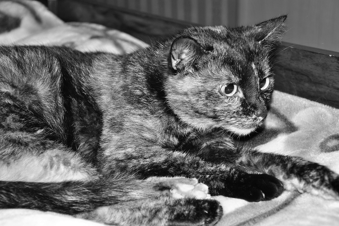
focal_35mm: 79
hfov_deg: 25.7
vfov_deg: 17.3
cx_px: 168
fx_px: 744
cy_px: 114
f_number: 5
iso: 100
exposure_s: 1/100
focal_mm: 52
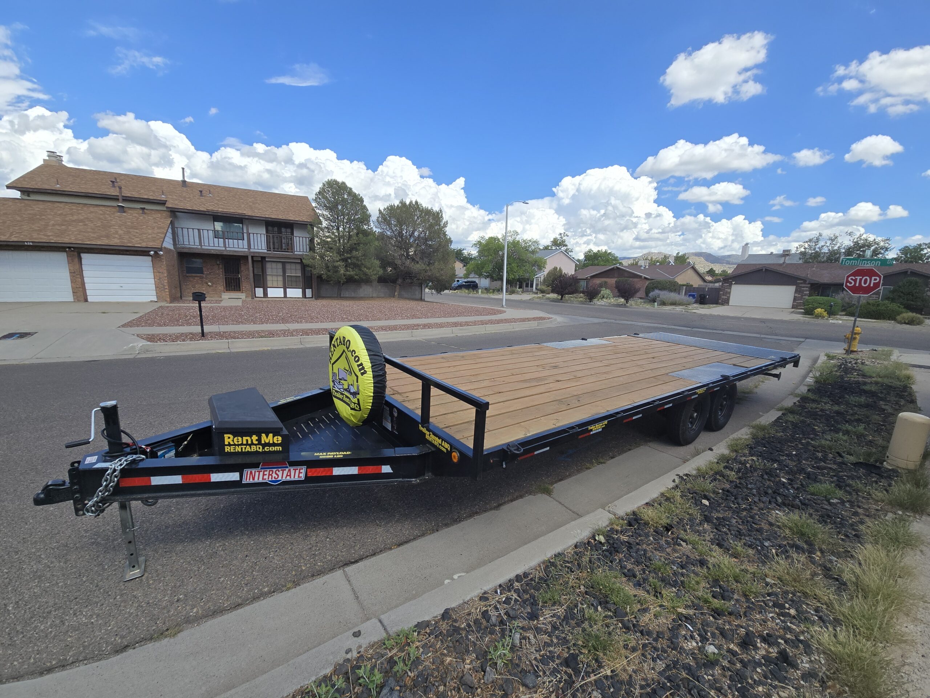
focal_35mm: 13
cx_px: 465
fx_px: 349
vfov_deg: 89.9
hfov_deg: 106.2
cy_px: 349
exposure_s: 1/1973
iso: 50
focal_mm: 2.2
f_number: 2.2
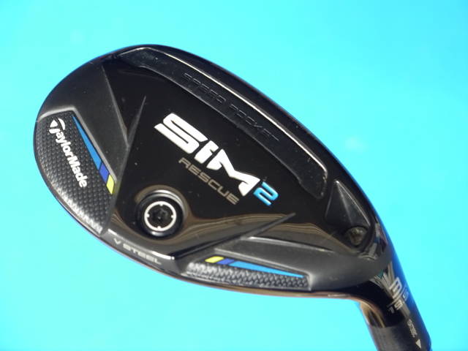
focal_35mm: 84
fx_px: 1136
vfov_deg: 17.6
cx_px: 234
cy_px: 176
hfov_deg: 23.3
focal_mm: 42
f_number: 5.6
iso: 800
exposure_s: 1/13
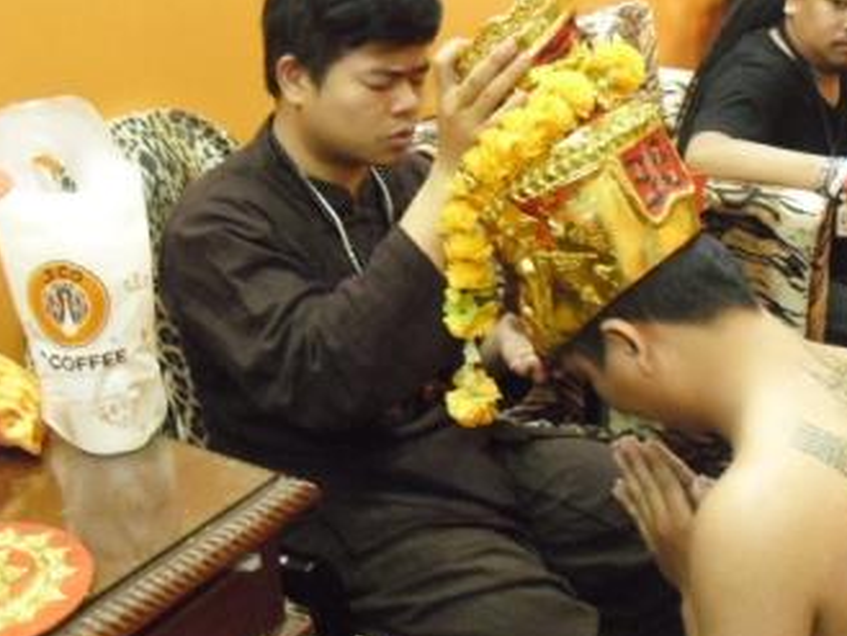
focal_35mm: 49
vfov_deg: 29.7
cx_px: 515
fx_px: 1199
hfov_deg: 38.7
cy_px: 324
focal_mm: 6.3
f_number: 3.1
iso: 800
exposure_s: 1/15
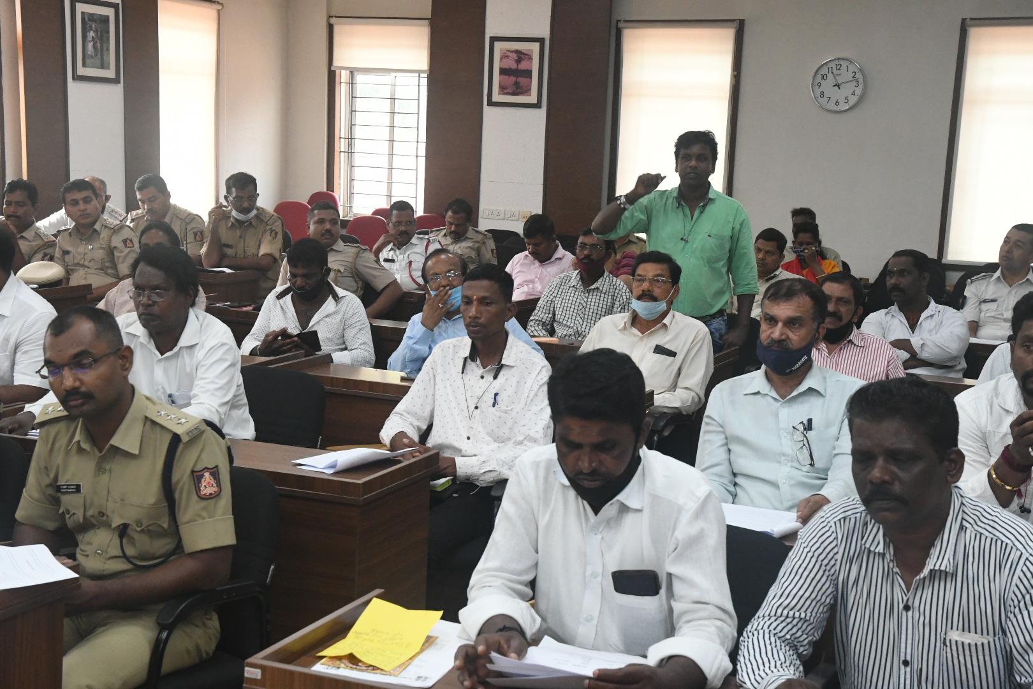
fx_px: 1463
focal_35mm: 51
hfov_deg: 38.9
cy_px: 344
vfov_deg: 26.5
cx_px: 516
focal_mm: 34
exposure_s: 1/250
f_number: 7.1
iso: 4000
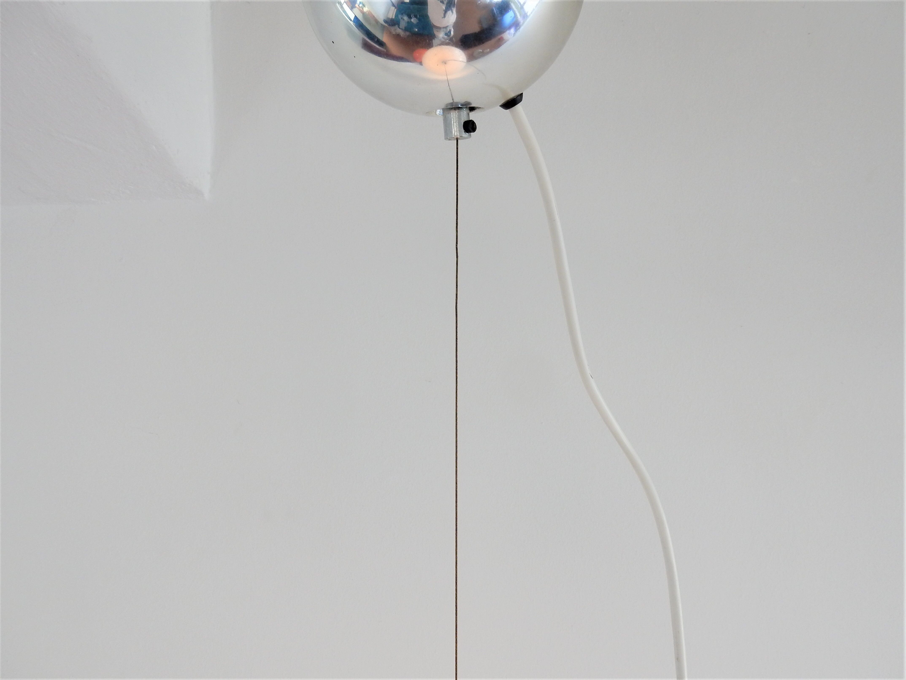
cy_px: 340
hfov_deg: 69.4
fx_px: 654
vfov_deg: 54.9
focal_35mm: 25
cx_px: 453
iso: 140
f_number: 3.7
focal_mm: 4.5
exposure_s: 1/30
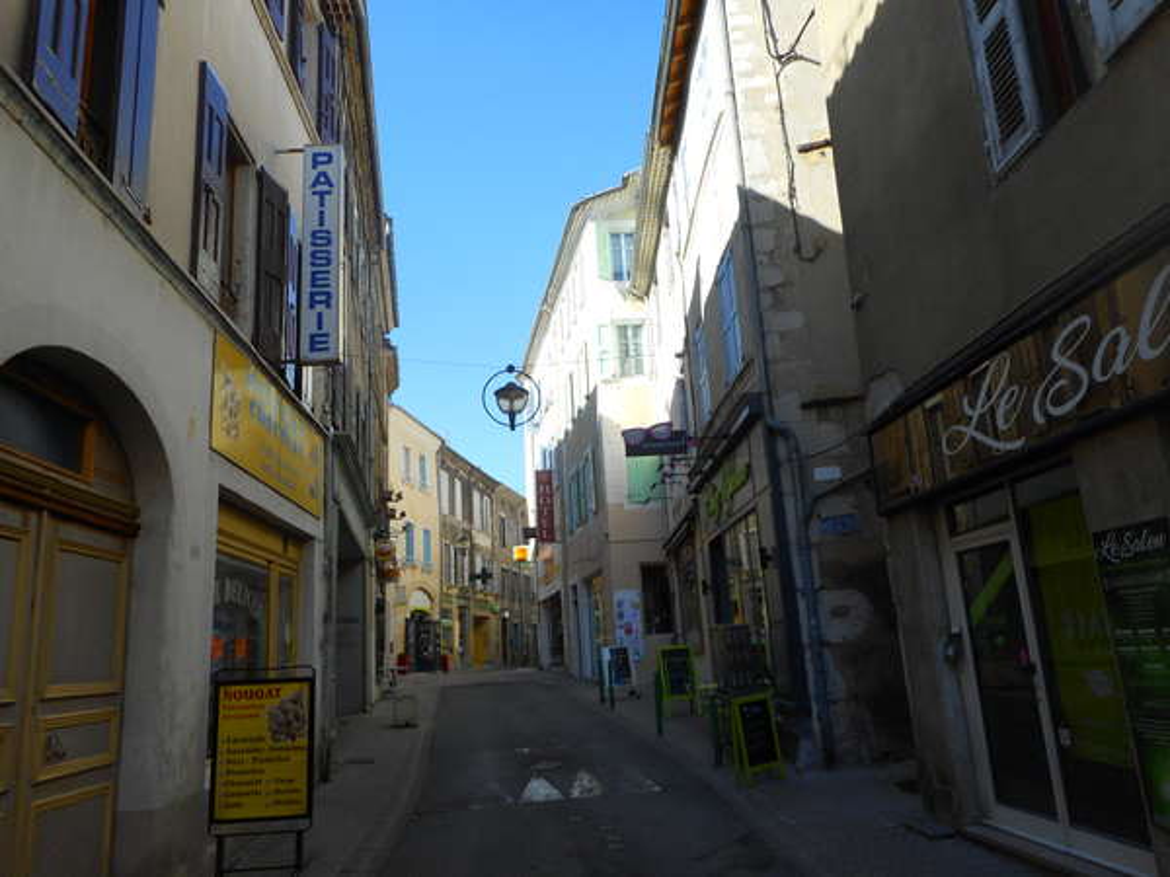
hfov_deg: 69.4
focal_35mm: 25
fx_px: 845
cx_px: 585
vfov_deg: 54.9
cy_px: 438
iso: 80
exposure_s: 1/400
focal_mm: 4.5
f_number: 3.7
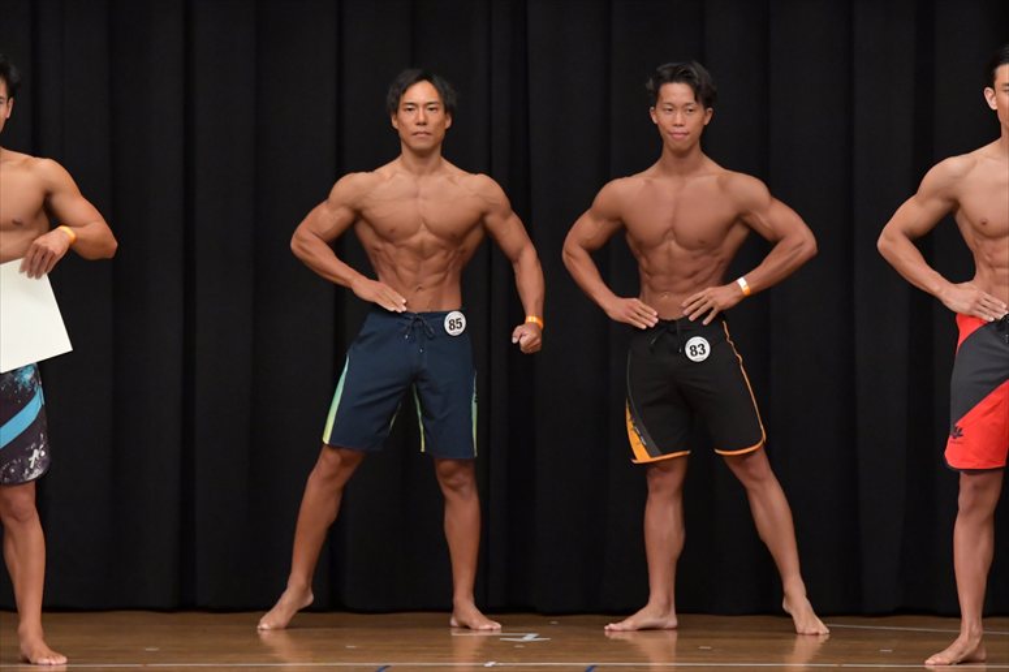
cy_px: 336
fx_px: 7144
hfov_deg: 8.1
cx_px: 504
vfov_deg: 5.4
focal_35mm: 255
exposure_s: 1/400
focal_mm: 170
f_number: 5.6
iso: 6400
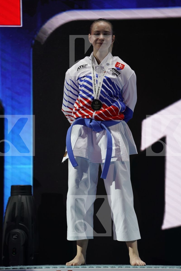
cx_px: 90
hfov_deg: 6.9
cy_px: 136
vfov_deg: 10.3
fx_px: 1508
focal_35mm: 200
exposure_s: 1/250
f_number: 2.8
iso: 200
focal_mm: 200
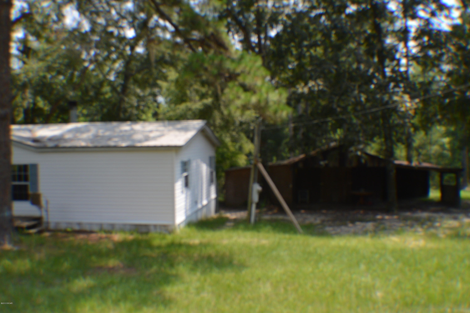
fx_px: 567
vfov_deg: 30.8
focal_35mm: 44
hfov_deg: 45.0
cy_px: 156
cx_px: 235
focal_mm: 29
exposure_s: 1/1000
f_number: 4.5
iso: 400
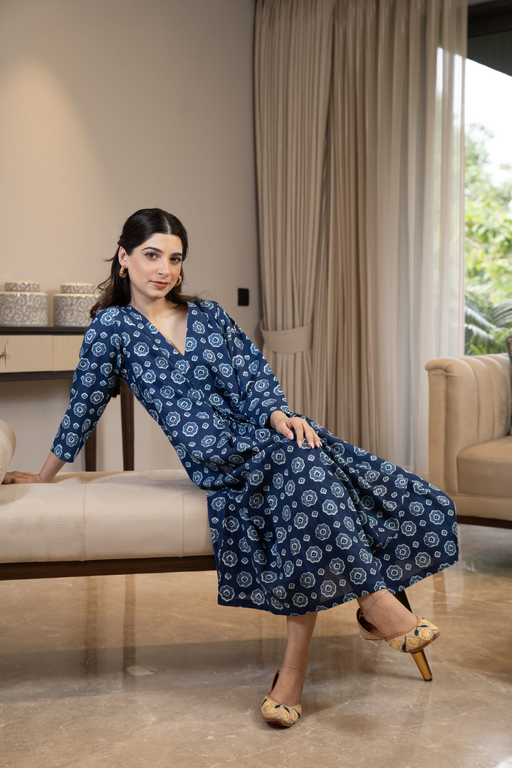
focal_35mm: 70
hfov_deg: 19.5
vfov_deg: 28.8
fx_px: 1493
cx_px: 256
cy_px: 384
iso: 1000
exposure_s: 1/100
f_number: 4.5
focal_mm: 70
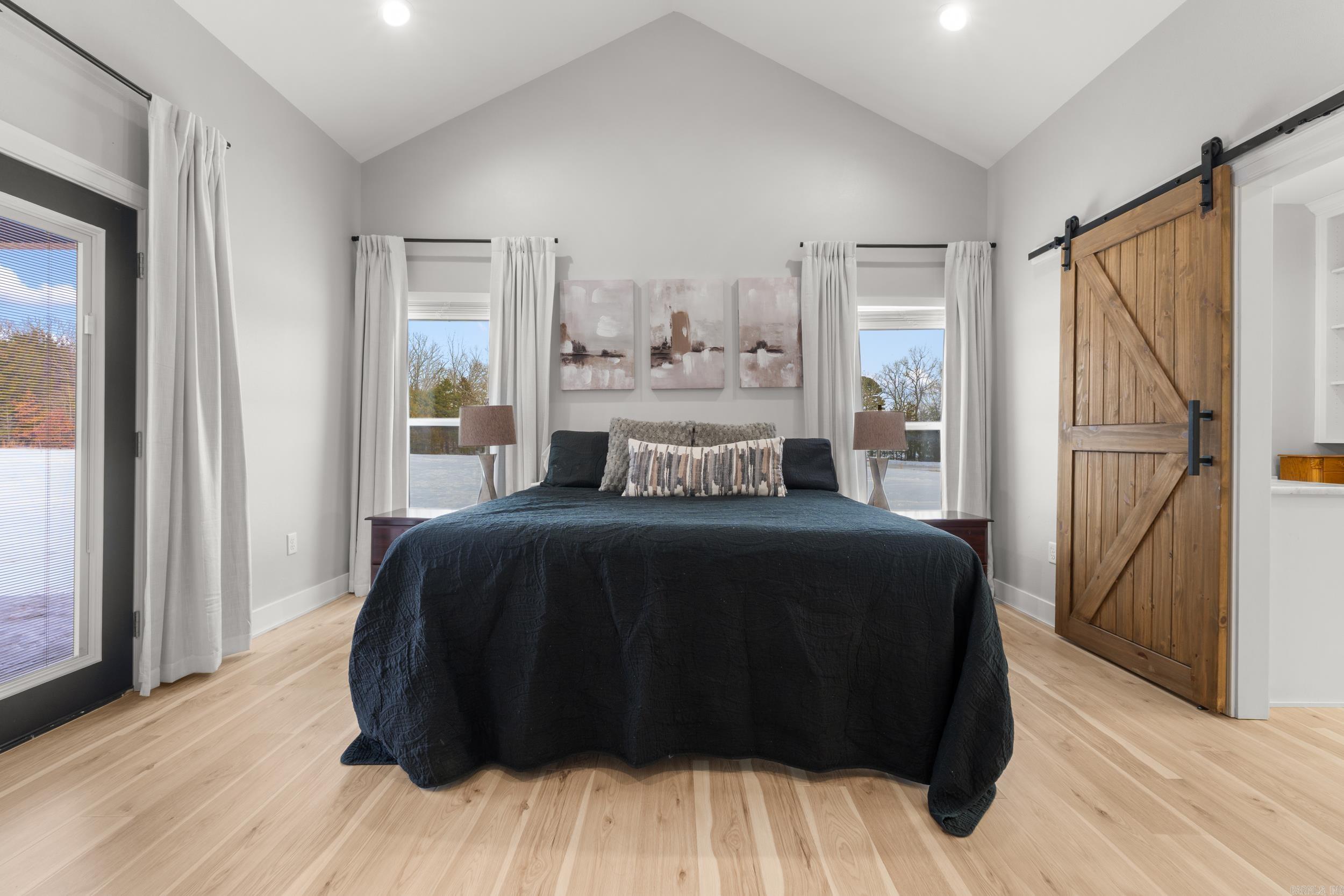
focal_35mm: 15
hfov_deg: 100.4
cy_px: 448
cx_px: 672
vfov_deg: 77.3
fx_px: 560
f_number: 9
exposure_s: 1/2
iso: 200
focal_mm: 10
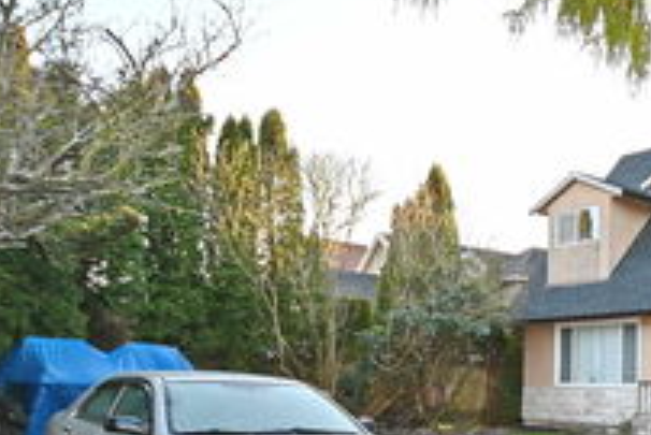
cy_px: 369
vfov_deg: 33.7
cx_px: 735
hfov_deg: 40.0
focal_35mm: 38
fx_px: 688
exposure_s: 1/100
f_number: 4
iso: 100
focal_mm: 10
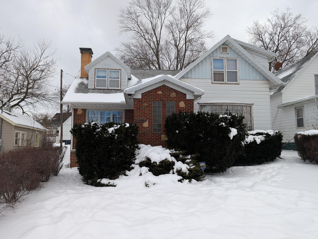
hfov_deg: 71.5
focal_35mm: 24
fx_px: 221
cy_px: 120
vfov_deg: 56.9
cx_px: 159
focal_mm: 6.9
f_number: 1.68
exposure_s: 1/797
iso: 18
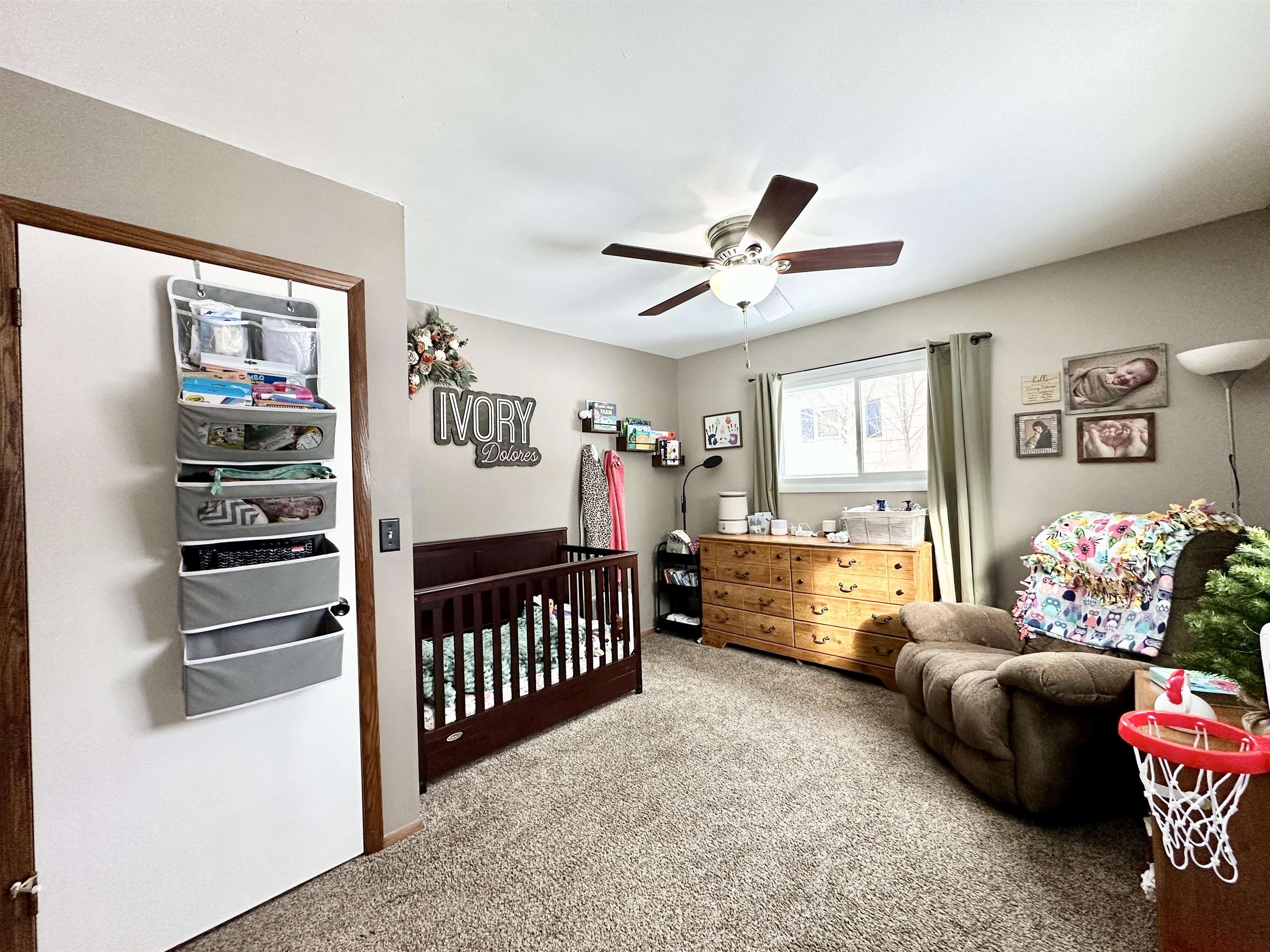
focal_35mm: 14
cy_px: 476
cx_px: 635
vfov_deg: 85.7
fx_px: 514
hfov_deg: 102.1
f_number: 2.2
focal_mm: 2.22
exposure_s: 1/120
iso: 250
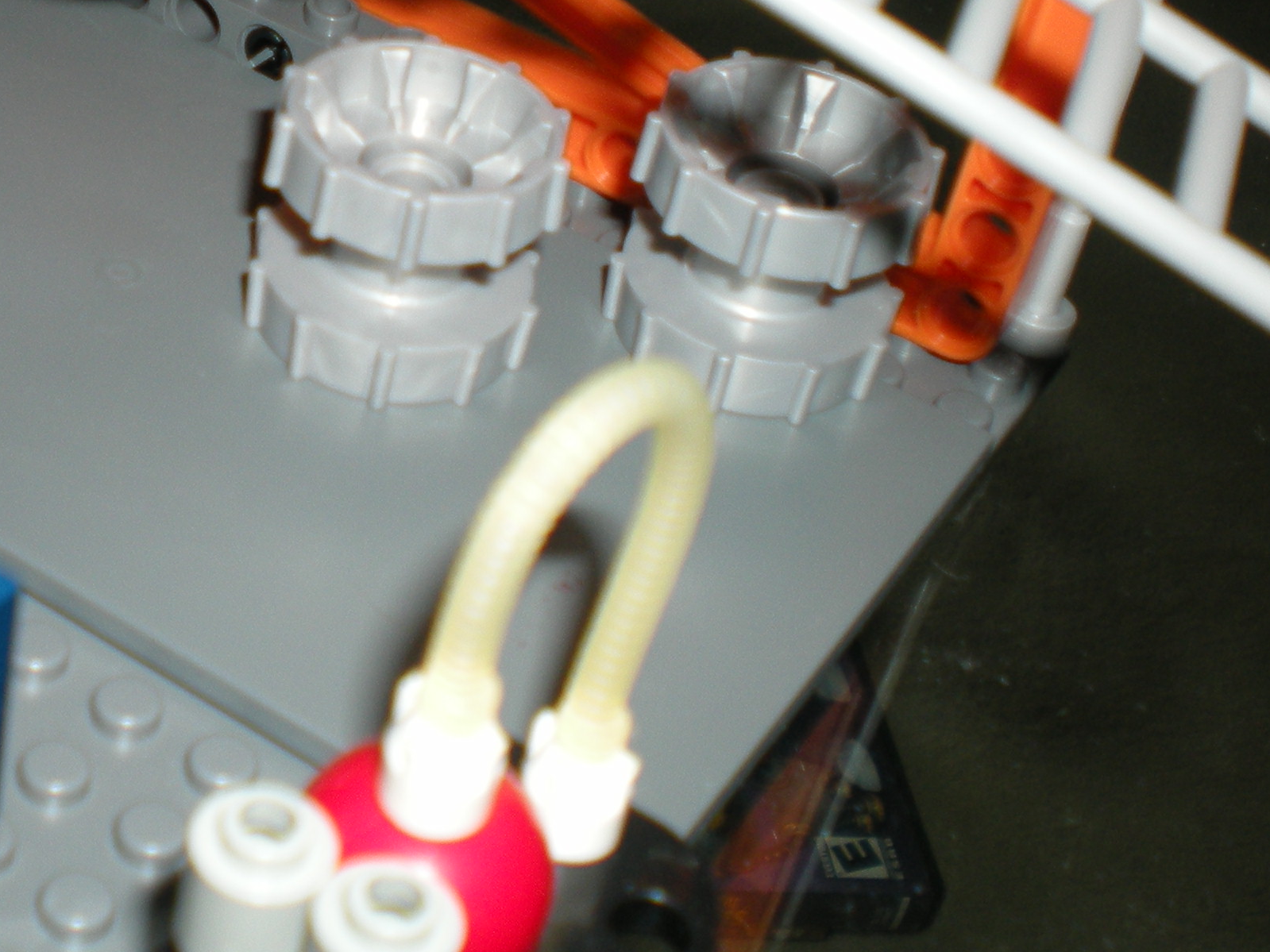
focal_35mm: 73
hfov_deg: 26.0
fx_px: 2678
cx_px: 188
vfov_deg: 20.0
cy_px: 260
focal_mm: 6.3
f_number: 3.1
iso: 64
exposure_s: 1/60
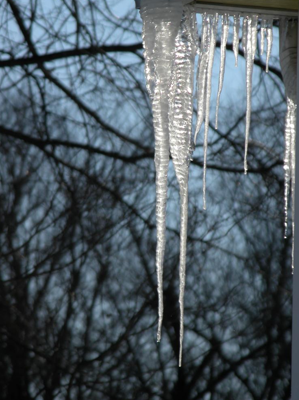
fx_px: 4205
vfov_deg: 5.4
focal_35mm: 365
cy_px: 145
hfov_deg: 4.1
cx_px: 175
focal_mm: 71.2
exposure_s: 1/1953
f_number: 4.2
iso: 100
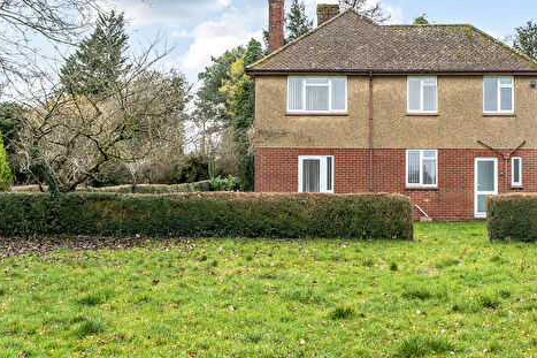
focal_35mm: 54
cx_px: 370
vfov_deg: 25.0
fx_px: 805
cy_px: 166
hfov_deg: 36.4
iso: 400
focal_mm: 24
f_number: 5.6
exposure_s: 1/100
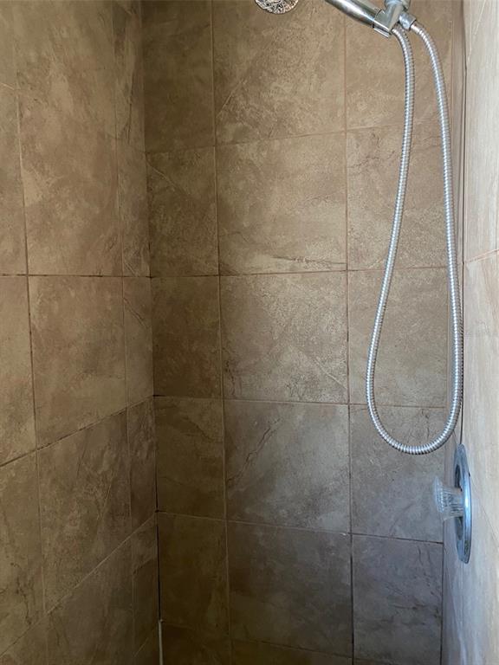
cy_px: 332
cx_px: 250
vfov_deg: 67.3
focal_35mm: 26
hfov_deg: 53.1
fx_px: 500
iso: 640
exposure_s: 1/30
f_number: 1.8
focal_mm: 4.25
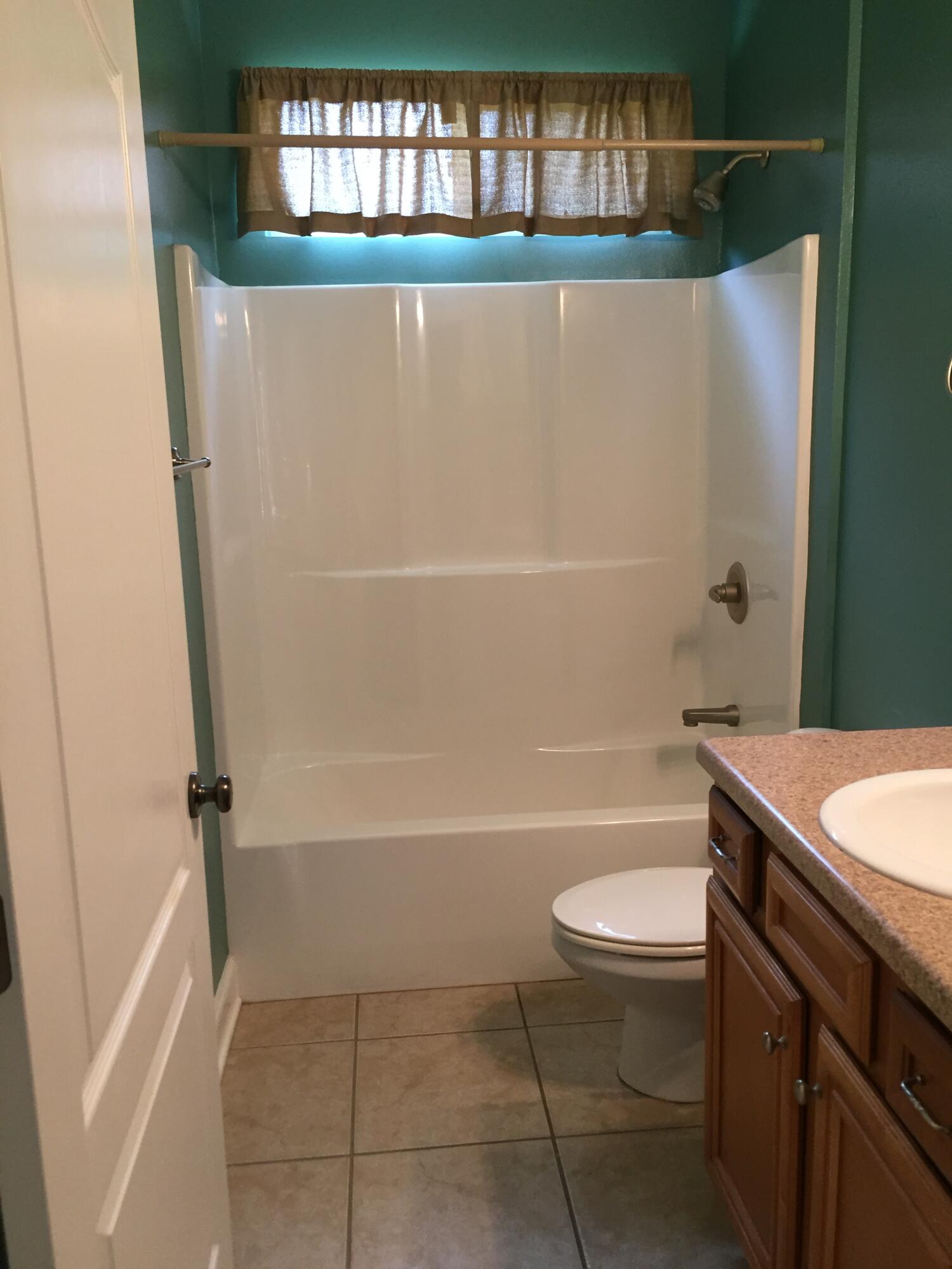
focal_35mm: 29
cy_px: 634
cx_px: 476
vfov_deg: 61.7
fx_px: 1063
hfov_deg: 48.2
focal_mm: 4.15
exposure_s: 1/30
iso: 125
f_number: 2.2
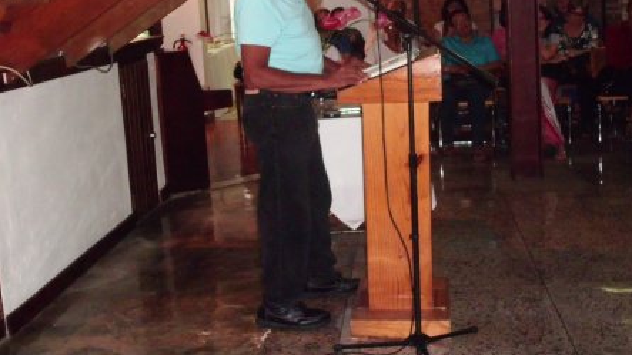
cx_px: 320
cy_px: 118
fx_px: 871
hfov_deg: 39.9
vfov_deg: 22.9
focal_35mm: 52
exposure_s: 1/60
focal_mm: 8.4
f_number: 3.3
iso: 400
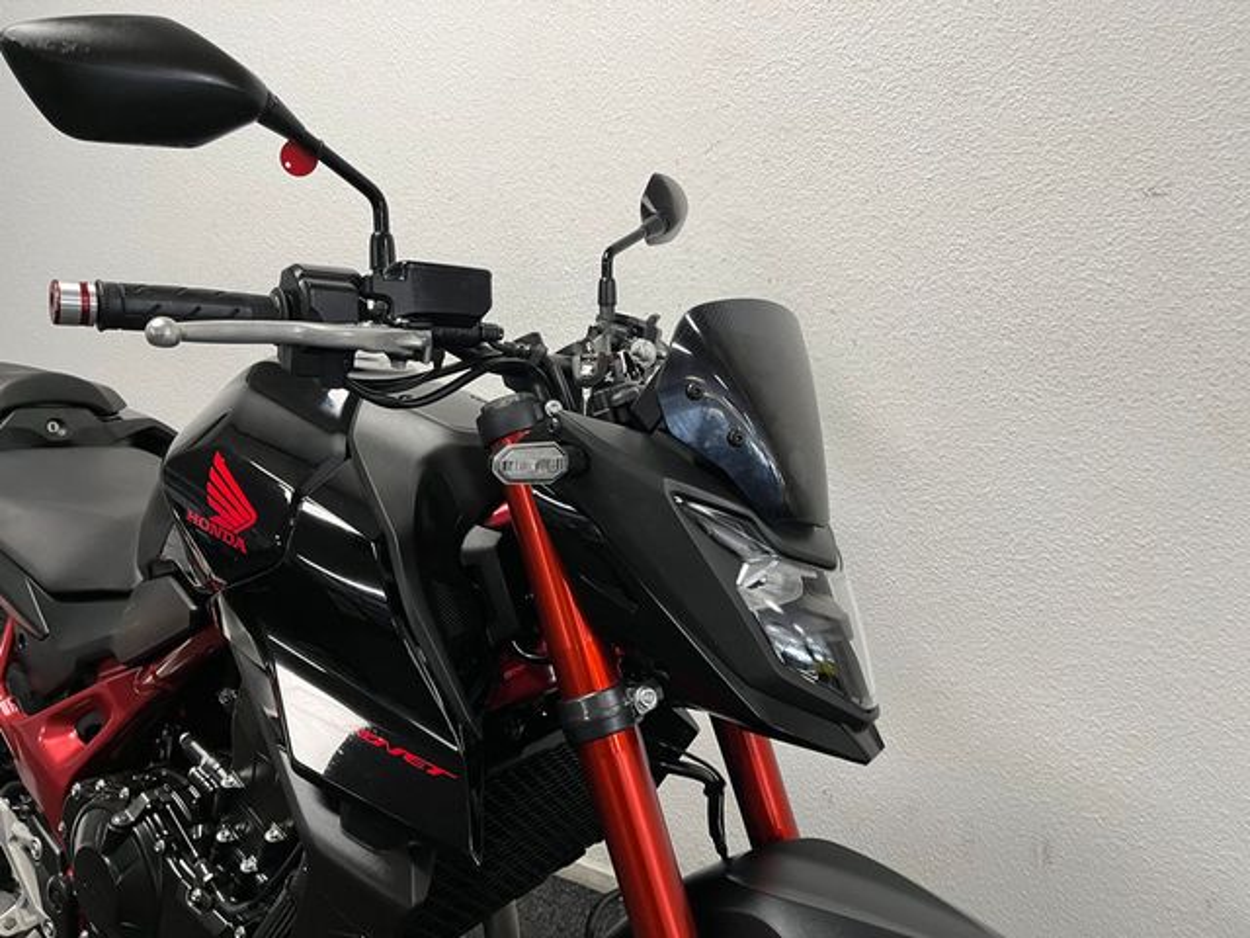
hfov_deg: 67.3
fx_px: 939
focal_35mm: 26
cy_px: 469
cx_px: 625
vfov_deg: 53.1
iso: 64
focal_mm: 5.1
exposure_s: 1/50
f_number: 1.6
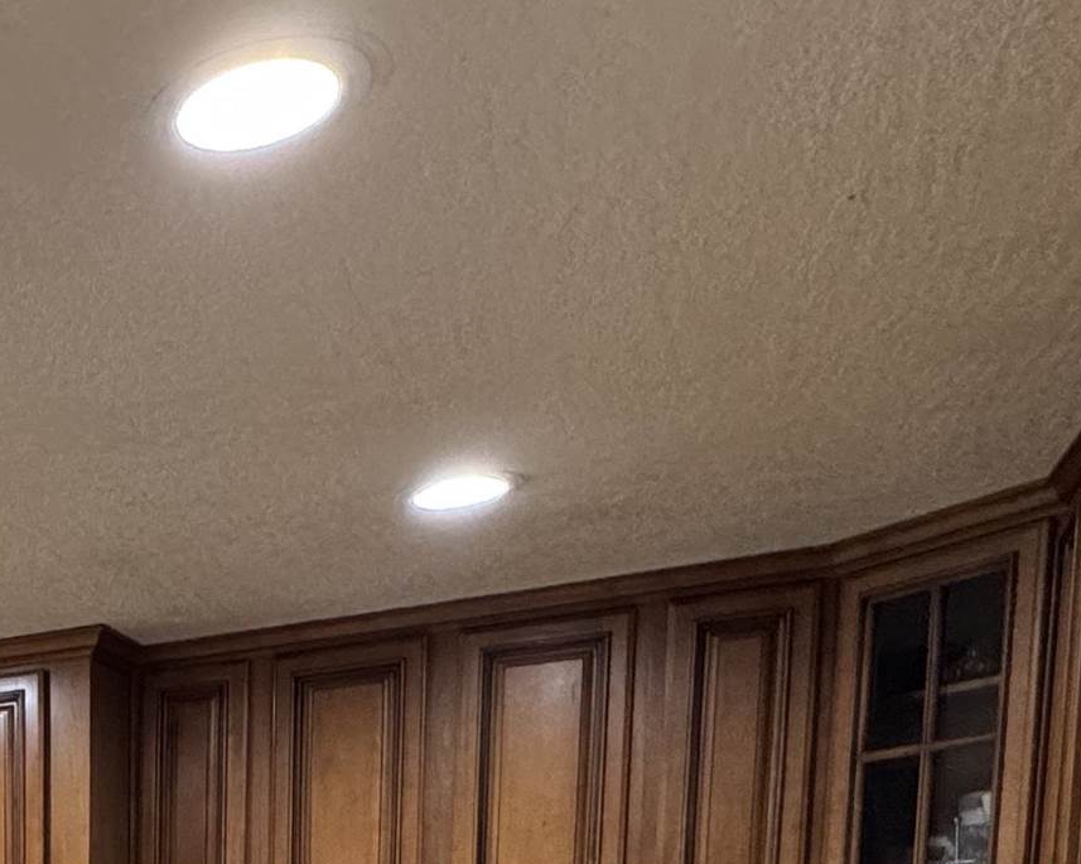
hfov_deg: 30.6
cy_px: 1201
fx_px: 1567
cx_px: -294
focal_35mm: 49
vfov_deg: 25.3
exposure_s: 1/120
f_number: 2.2
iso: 320
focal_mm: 2.22
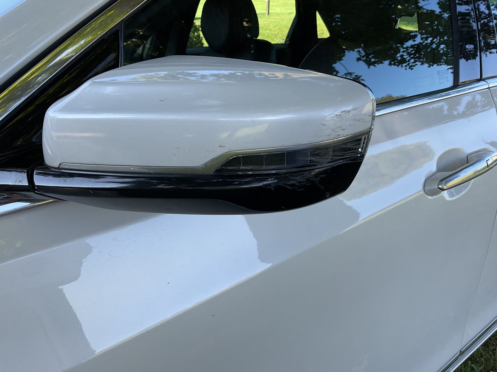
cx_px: 248
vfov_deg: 48.2
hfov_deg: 61.7
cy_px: 186
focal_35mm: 29
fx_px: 416
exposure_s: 1/235
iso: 16
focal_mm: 3
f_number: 1.8
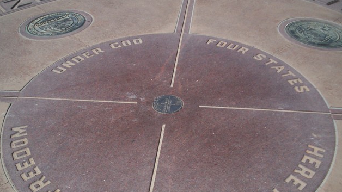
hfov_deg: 50.5
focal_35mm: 40
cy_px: 128
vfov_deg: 29.5
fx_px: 363
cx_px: 171
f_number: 4.5
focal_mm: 5.9
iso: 100
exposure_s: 1/1157
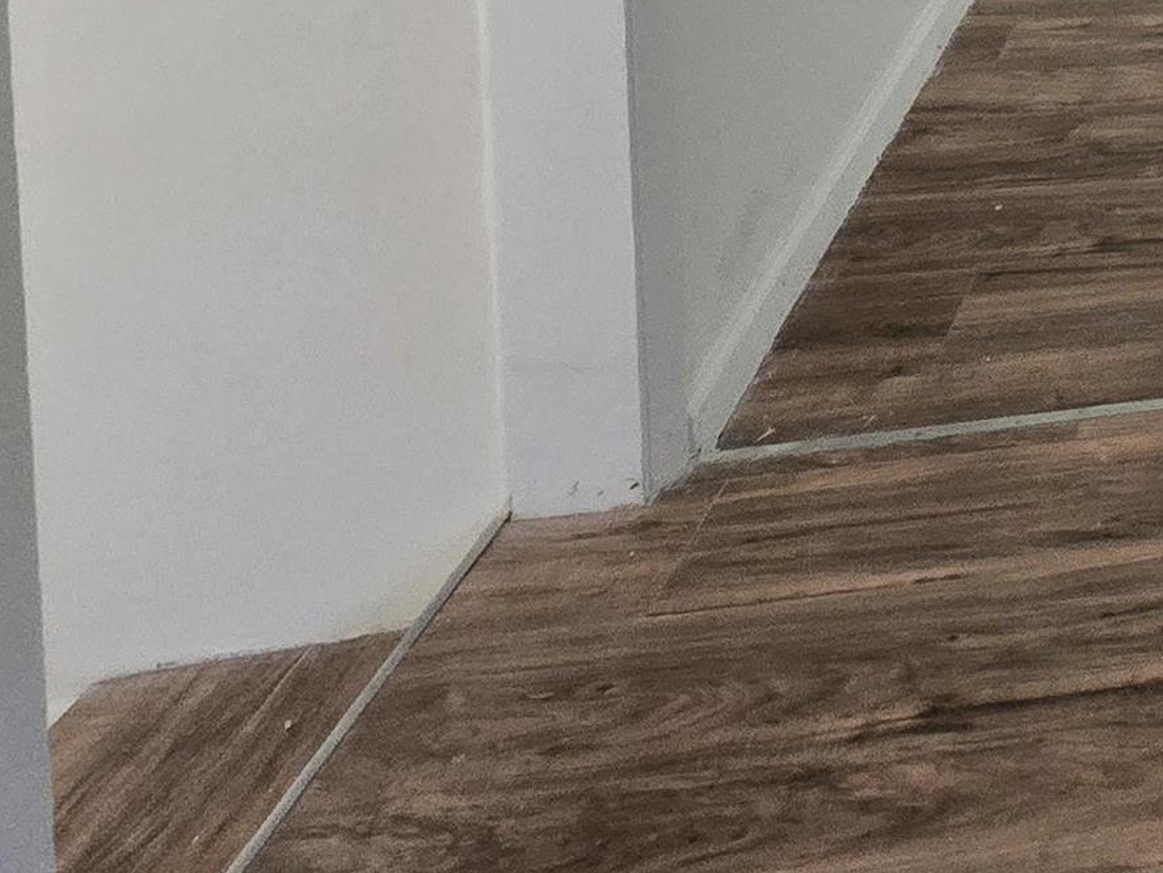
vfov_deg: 22.3
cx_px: 1773
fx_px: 1512
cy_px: -623
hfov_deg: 27.6
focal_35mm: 45
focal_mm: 2.2
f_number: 2.2
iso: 640
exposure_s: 1/60
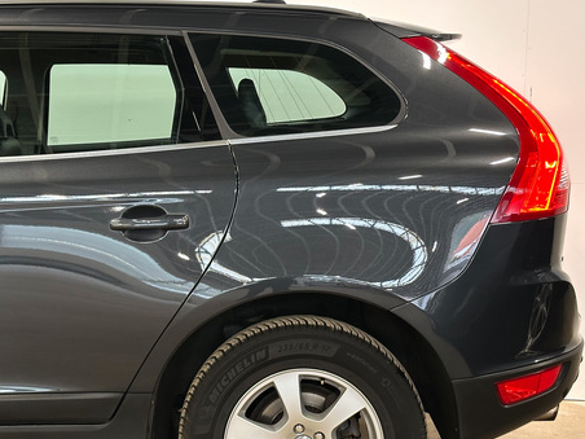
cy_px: 267
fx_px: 1166
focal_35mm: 69
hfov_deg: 28.1
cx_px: 228
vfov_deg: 21.3
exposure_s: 1/35
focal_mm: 6.86
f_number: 1.8
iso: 320
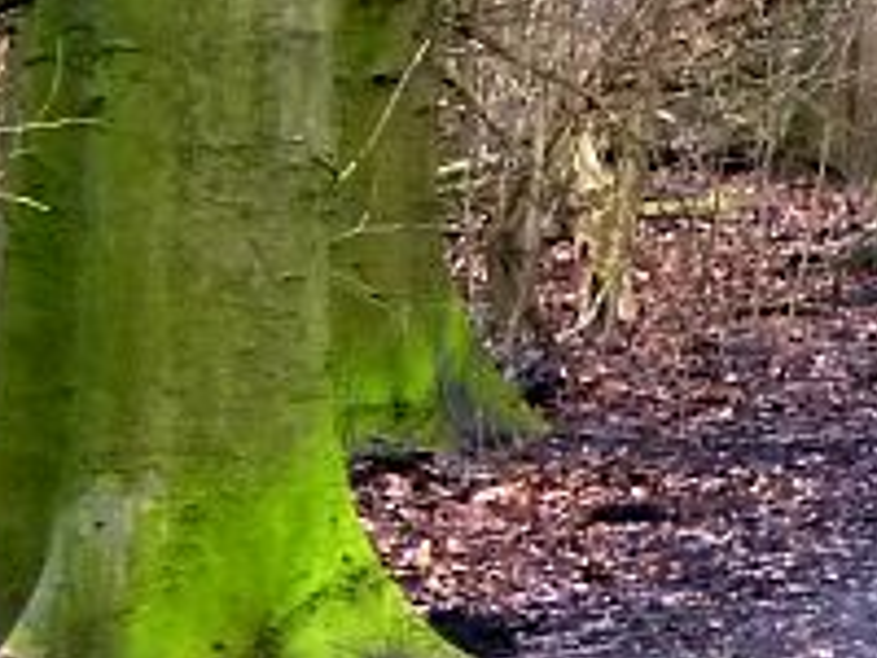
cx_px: 1552
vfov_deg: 1.6
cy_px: -320
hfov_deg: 2.1
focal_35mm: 931
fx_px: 23587
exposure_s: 1/60
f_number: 4.5
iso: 320
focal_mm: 29.9
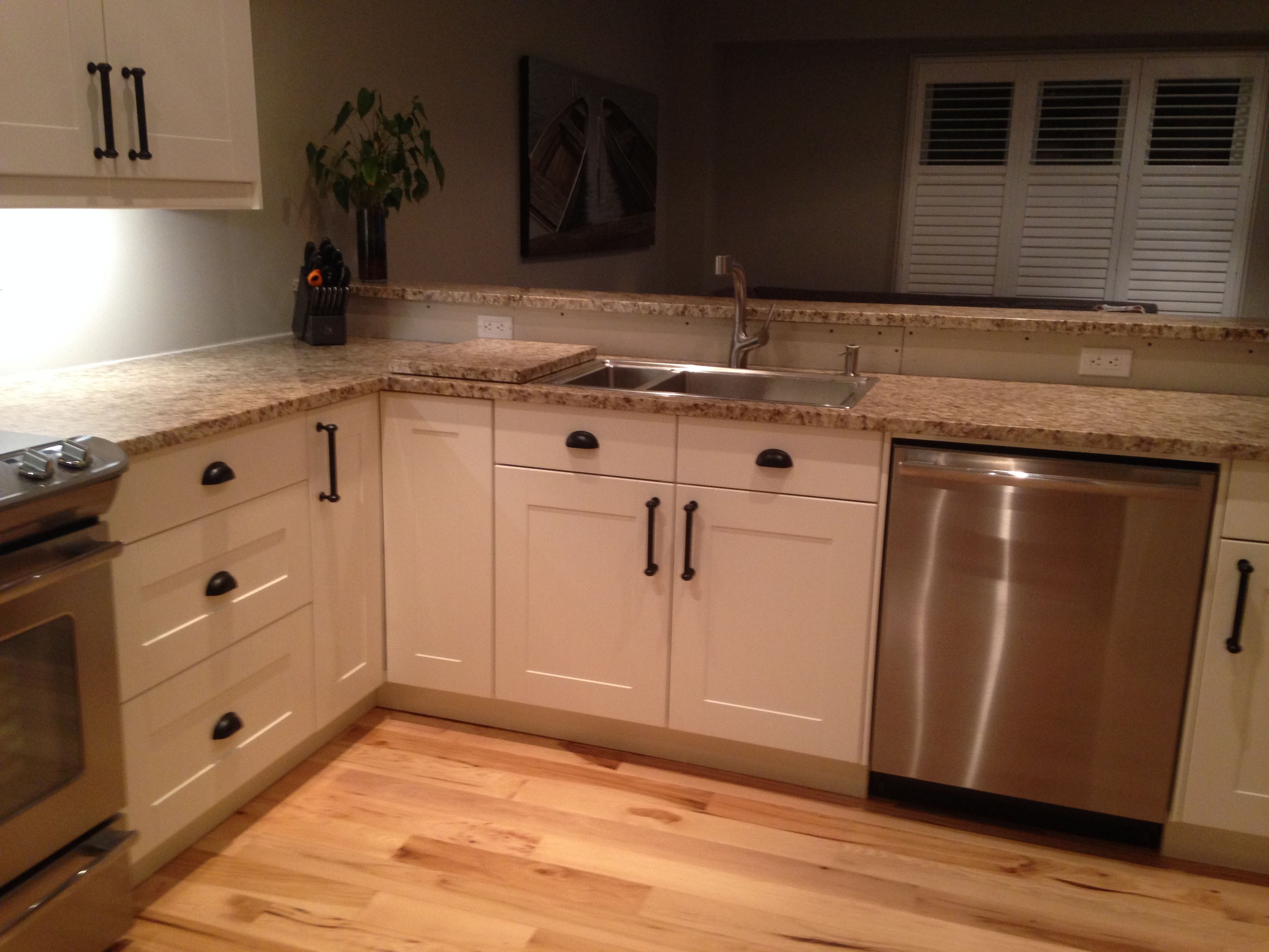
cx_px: 634
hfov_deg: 55.4
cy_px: 476
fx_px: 1210
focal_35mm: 33
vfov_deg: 42.9
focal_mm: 4.12
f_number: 2.4
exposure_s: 1/20
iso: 160
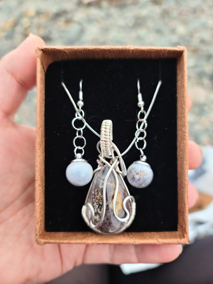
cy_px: 142
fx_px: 205
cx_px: 106
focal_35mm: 25
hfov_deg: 54.9
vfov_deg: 69.4
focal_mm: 7
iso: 20
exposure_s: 1/120
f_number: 1.8
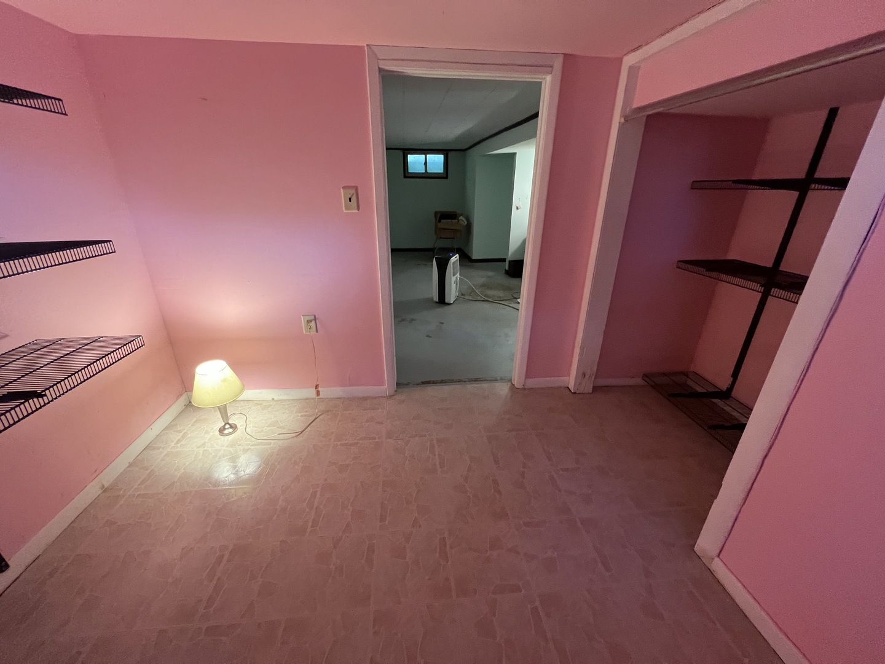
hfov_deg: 106.2
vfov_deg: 89.9
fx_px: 332
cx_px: 442
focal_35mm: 13
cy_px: 332
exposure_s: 1/60
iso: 400
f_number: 1.8
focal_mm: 1.57
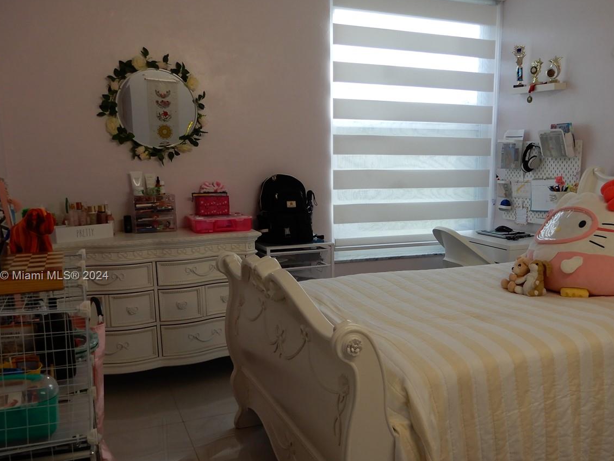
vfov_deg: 41.6
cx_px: 370
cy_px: 276
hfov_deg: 53.6
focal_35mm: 34
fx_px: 603
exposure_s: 1/50
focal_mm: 4.3
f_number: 3.4
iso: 80
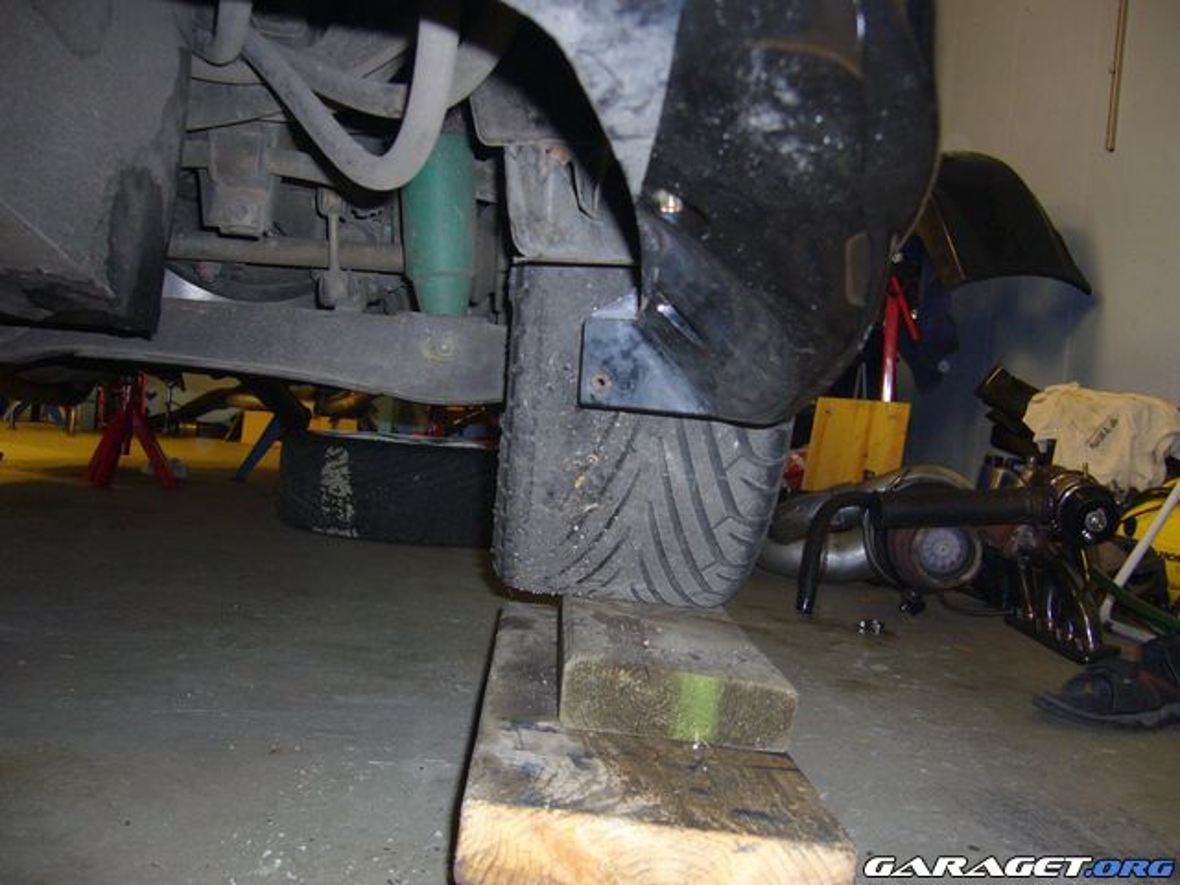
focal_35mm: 35
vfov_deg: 40.7
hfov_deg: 52.6
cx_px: 590
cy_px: 442
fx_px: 1193
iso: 80
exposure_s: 1/8
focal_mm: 5.8
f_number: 2.8
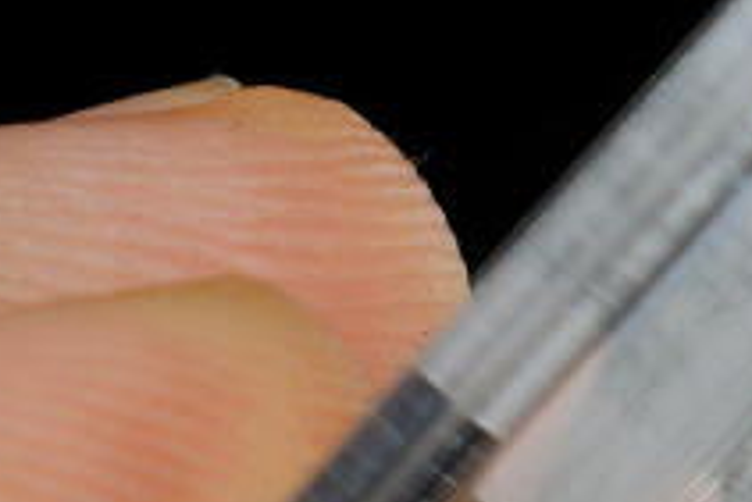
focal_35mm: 722
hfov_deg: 2.8
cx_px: 2381
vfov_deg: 1.9
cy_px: 1168
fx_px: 15092
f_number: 18
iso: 100
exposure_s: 1/160
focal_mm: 73
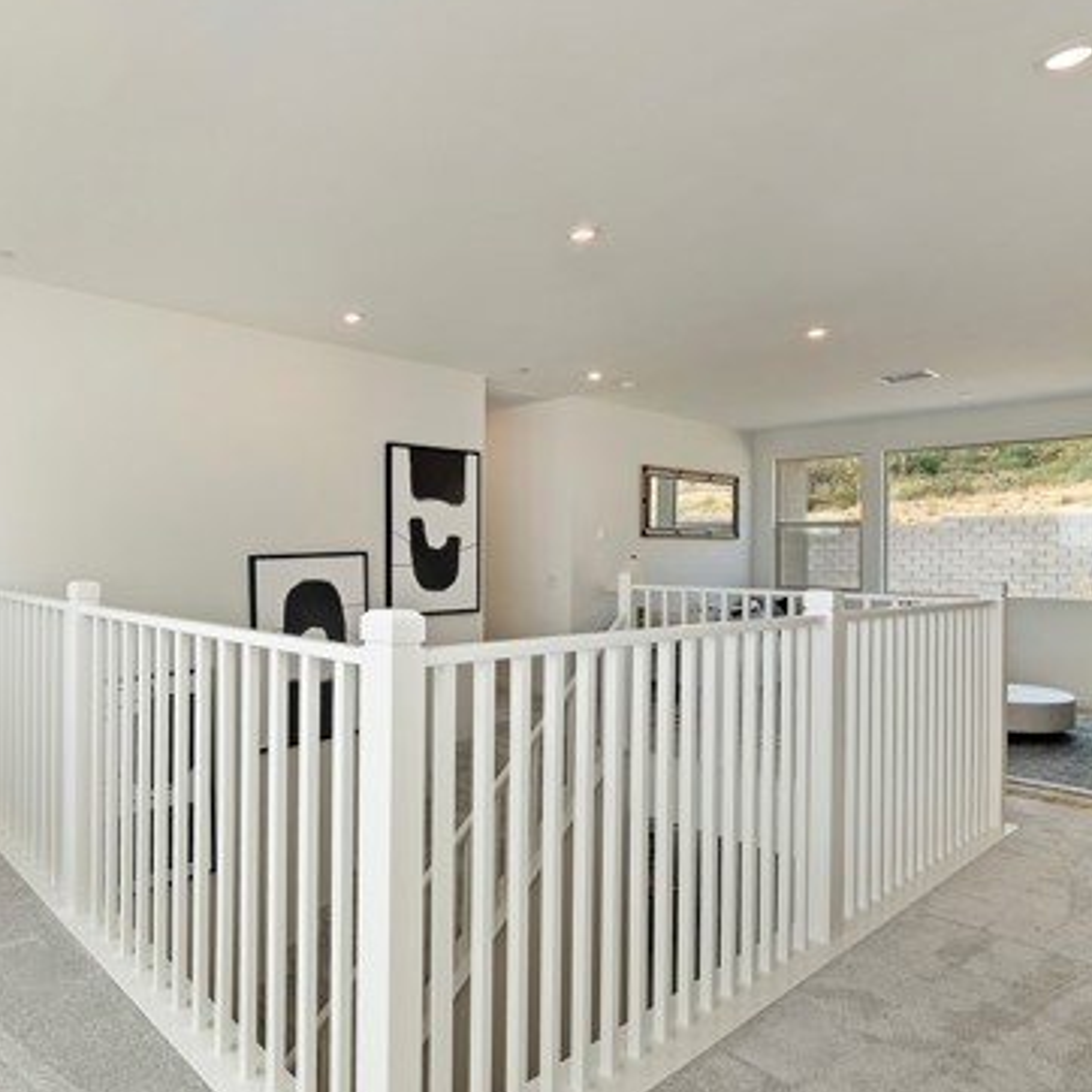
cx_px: 278
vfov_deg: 72.1
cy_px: 552
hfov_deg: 67.7
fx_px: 749
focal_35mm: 21
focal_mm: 14
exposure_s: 1/80
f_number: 10
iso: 500
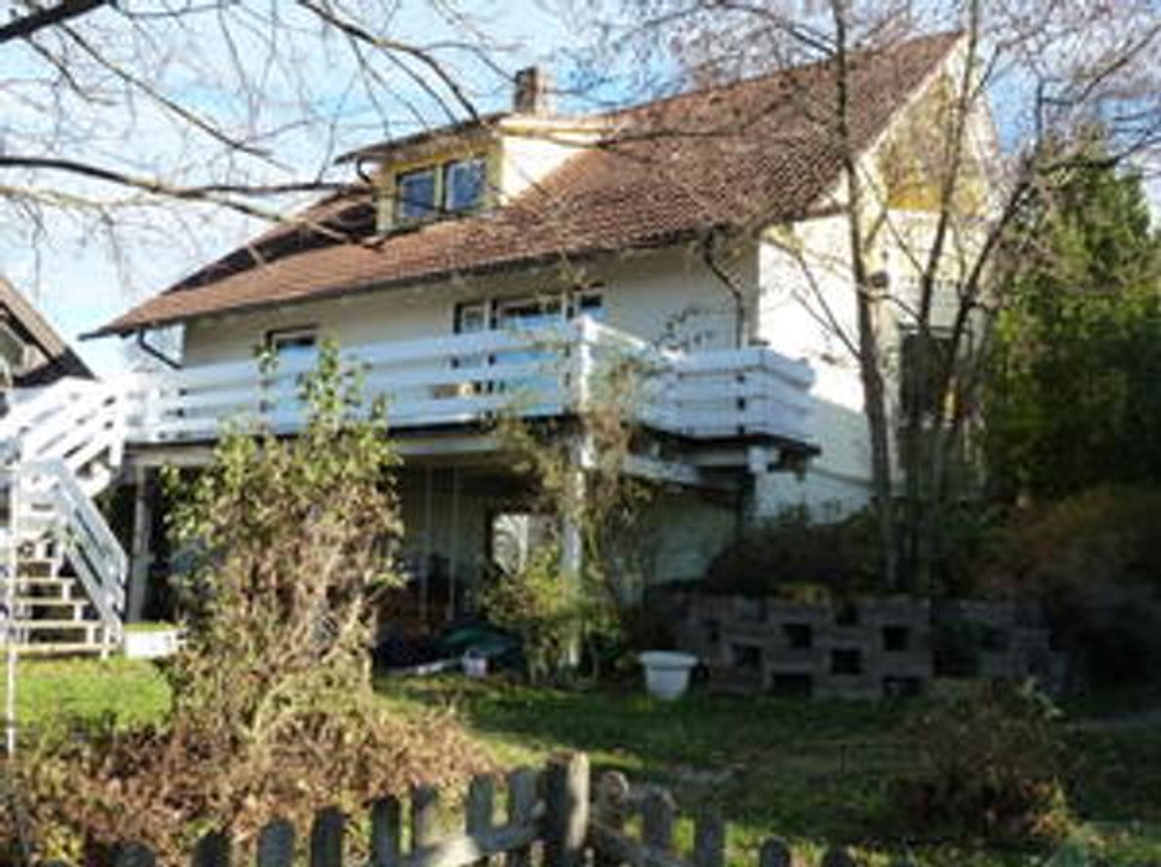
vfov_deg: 40.6
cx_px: 580
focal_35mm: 35
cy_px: 434
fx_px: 1172
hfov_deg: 52.7
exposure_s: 1/200
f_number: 4
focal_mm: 5.7
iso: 125
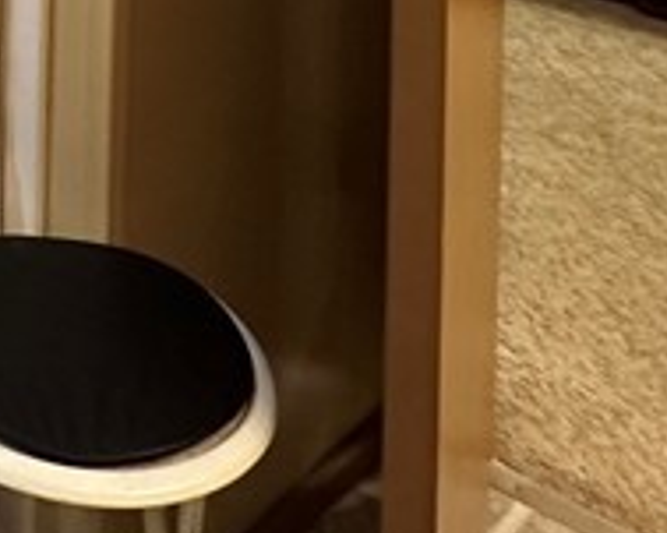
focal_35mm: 74
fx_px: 1460
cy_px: -572
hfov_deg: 22.4
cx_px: -251
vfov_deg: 15.7
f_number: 2.2
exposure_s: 1/60
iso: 320
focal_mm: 2.22
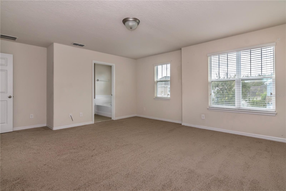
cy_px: 96
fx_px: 131
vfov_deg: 72.0
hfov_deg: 95.0
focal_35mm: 16
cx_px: 143
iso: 450
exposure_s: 1/250
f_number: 8
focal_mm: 11
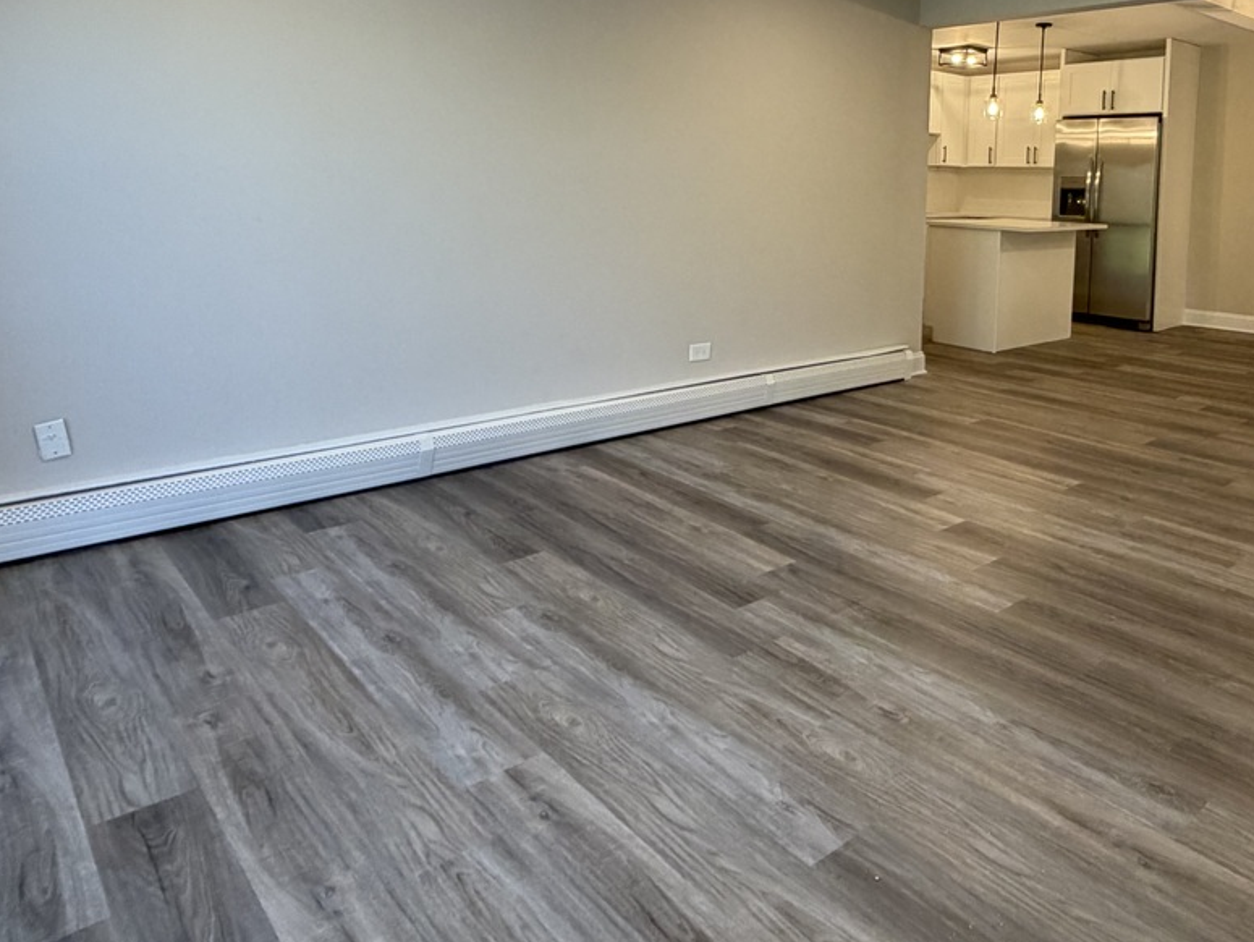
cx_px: 783
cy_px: 248
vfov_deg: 51.1
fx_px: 942
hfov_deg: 66.3
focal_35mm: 26
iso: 320
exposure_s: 1/120
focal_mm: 2.22
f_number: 2.2
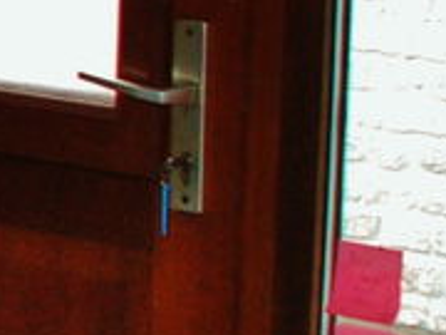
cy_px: 51
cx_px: -1085
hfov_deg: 7.2
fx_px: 2976
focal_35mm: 231
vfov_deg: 6.4
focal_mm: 18
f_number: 4
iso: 400
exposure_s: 1/60
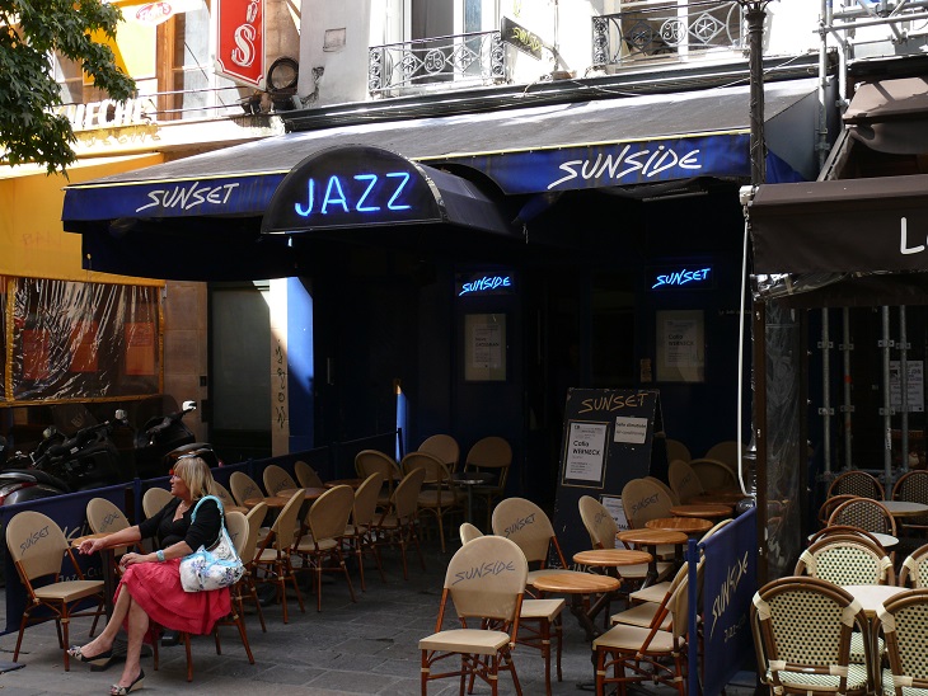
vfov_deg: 32.9
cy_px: 348
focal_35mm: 44
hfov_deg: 42.9
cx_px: 464
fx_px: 1180
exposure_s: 1/160
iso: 100
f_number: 4
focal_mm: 9.3
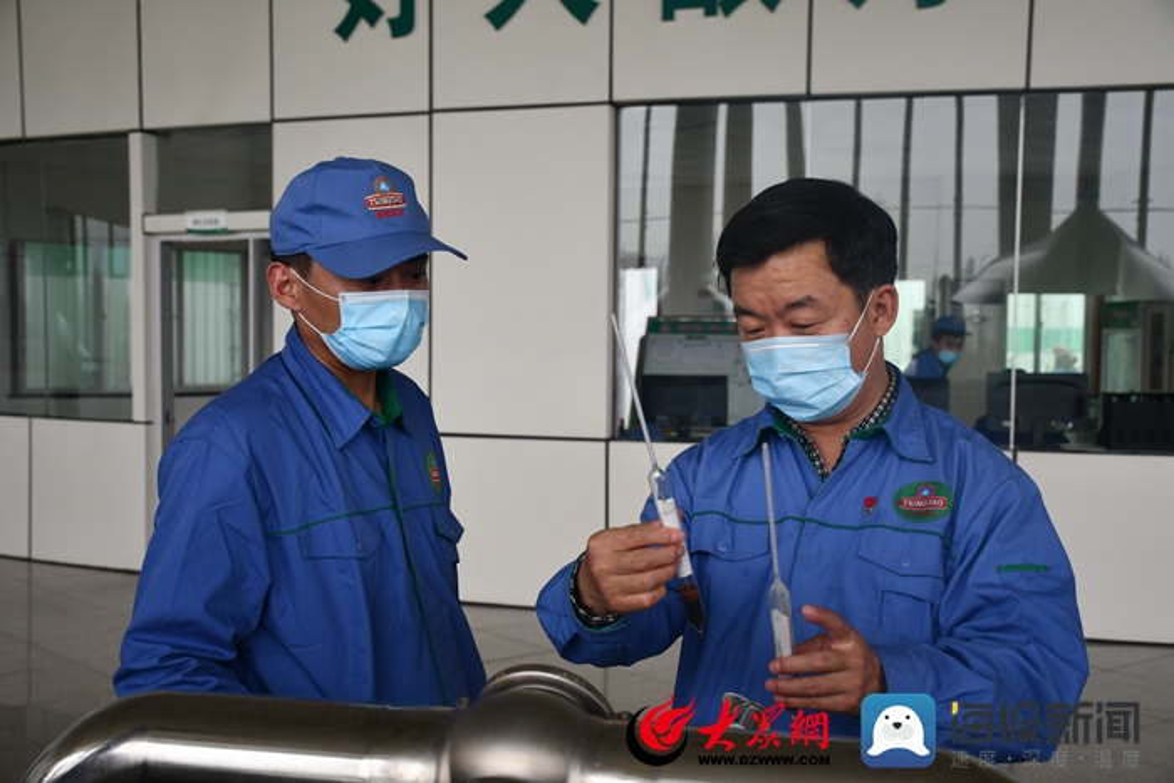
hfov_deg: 43.6
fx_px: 1468
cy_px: 392
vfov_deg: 29.9
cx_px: 587
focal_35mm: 45
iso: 400
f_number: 4.5
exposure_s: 1/250
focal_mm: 30
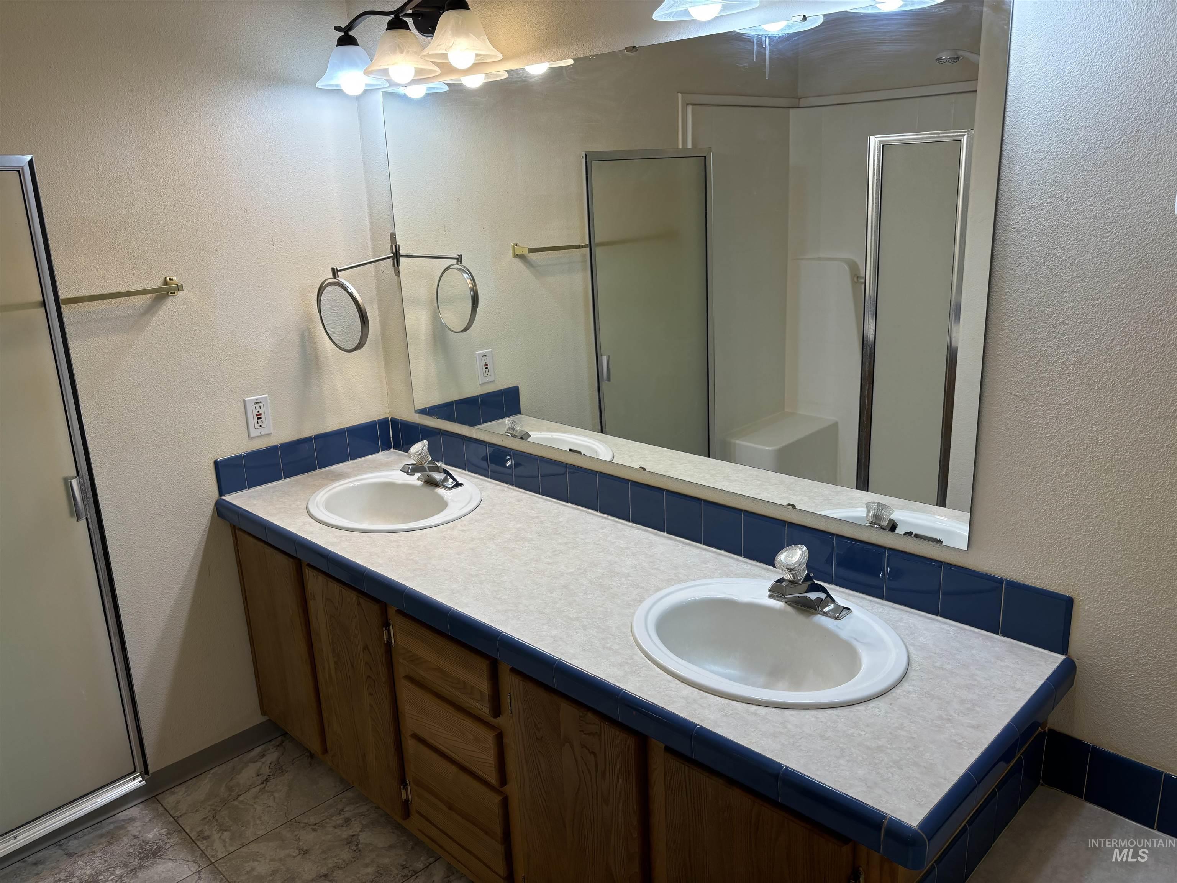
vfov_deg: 53.1
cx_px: 588
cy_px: 442
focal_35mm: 26
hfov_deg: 67.3
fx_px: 884
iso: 32
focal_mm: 5.96
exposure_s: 1/134
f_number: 1.6
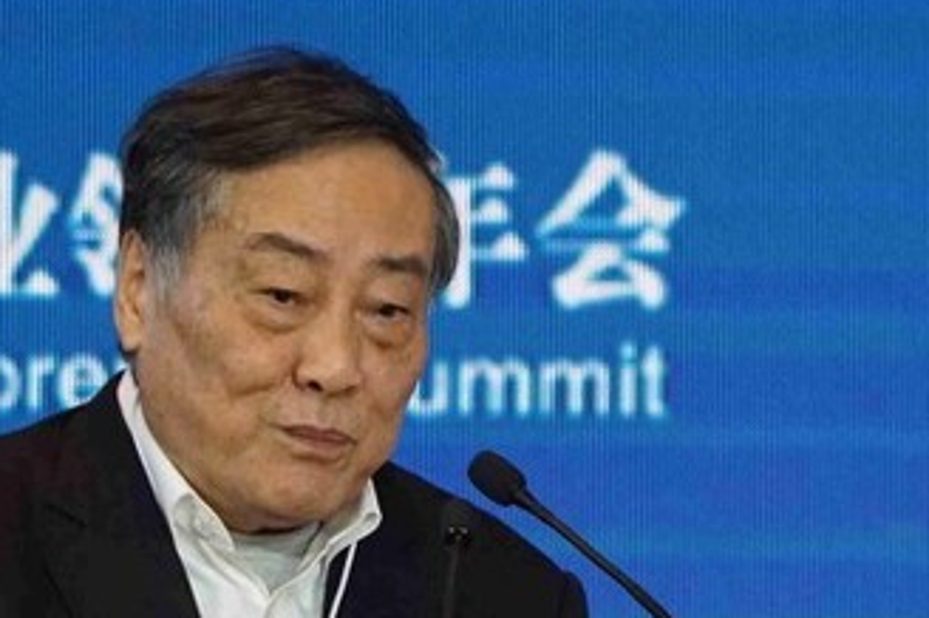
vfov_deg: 1.6
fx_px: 22660
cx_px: 768
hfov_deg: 2.3
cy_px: 866
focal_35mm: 879
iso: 1250
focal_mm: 240
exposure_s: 1/125
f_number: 6.3
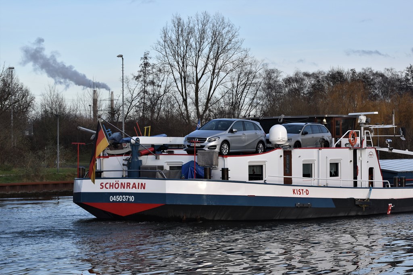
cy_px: 138
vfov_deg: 13.0
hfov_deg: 19.5
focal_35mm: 105
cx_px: 206
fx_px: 1205
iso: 200
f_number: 8
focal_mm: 70
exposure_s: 1/250
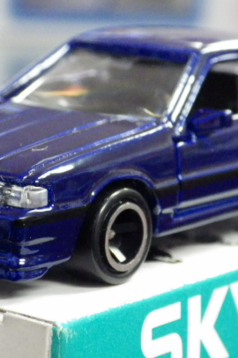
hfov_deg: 8.1
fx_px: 1679
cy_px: 172
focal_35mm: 169
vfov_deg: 12.2
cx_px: 113
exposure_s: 1/30
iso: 1250
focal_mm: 18.4
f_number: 4.6
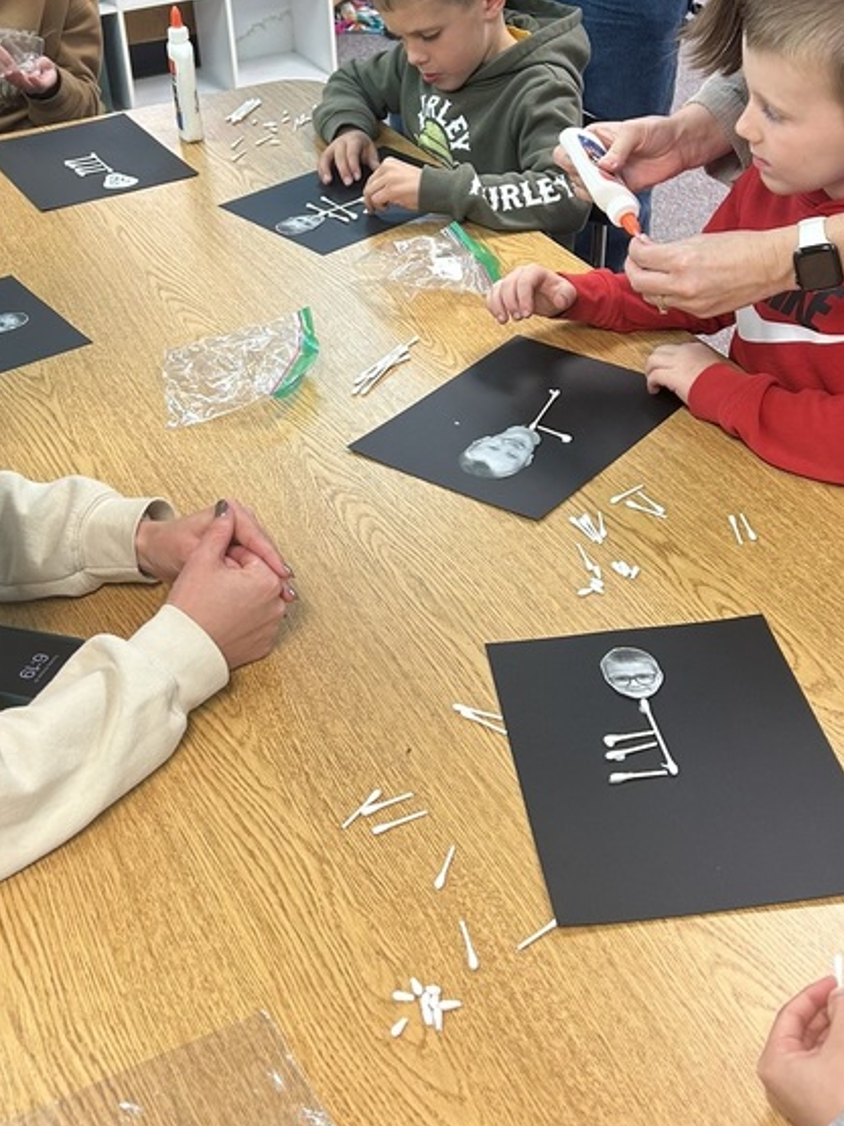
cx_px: 392
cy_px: 394
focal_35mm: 48
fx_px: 1561
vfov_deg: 39.3
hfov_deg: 30.2
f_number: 1.5
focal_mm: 5.7
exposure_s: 1/60
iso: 80
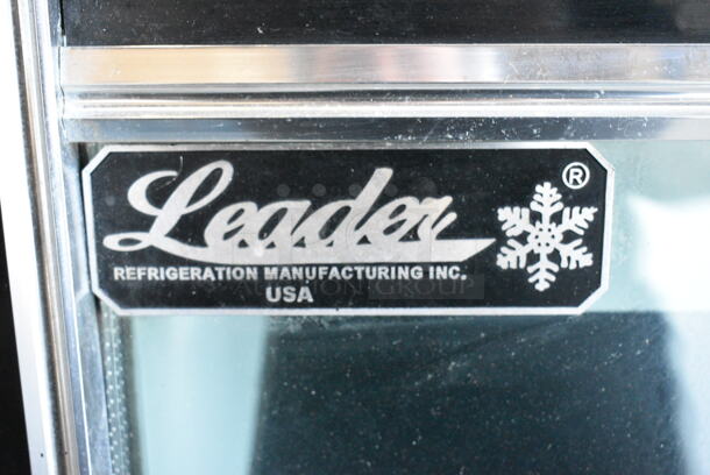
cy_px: 238
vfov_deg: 33.1
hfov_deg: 47.9
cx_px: 355
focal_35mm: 40
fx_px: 799
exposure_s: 1/125
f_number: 5.6
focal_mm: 27
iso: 6400
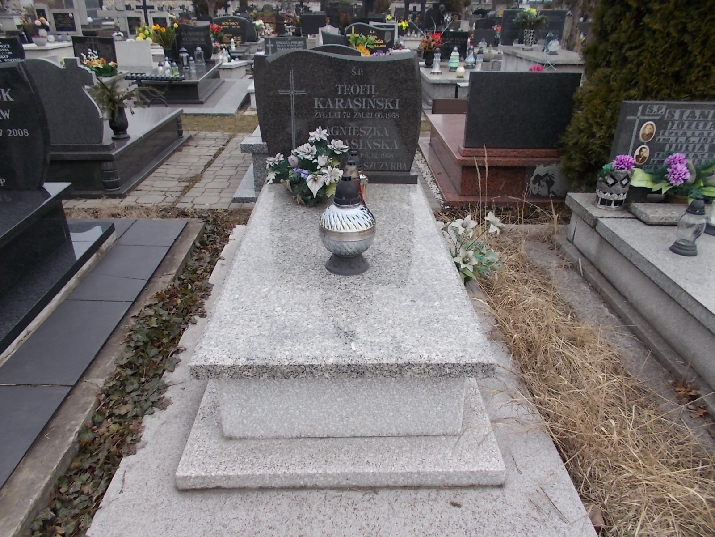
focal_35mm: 26
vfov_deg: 53.1
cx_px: 358
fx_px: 537
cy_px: 268
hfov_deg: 67.3
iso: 80
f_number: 3.2
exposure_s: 1/500
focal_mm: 4.6
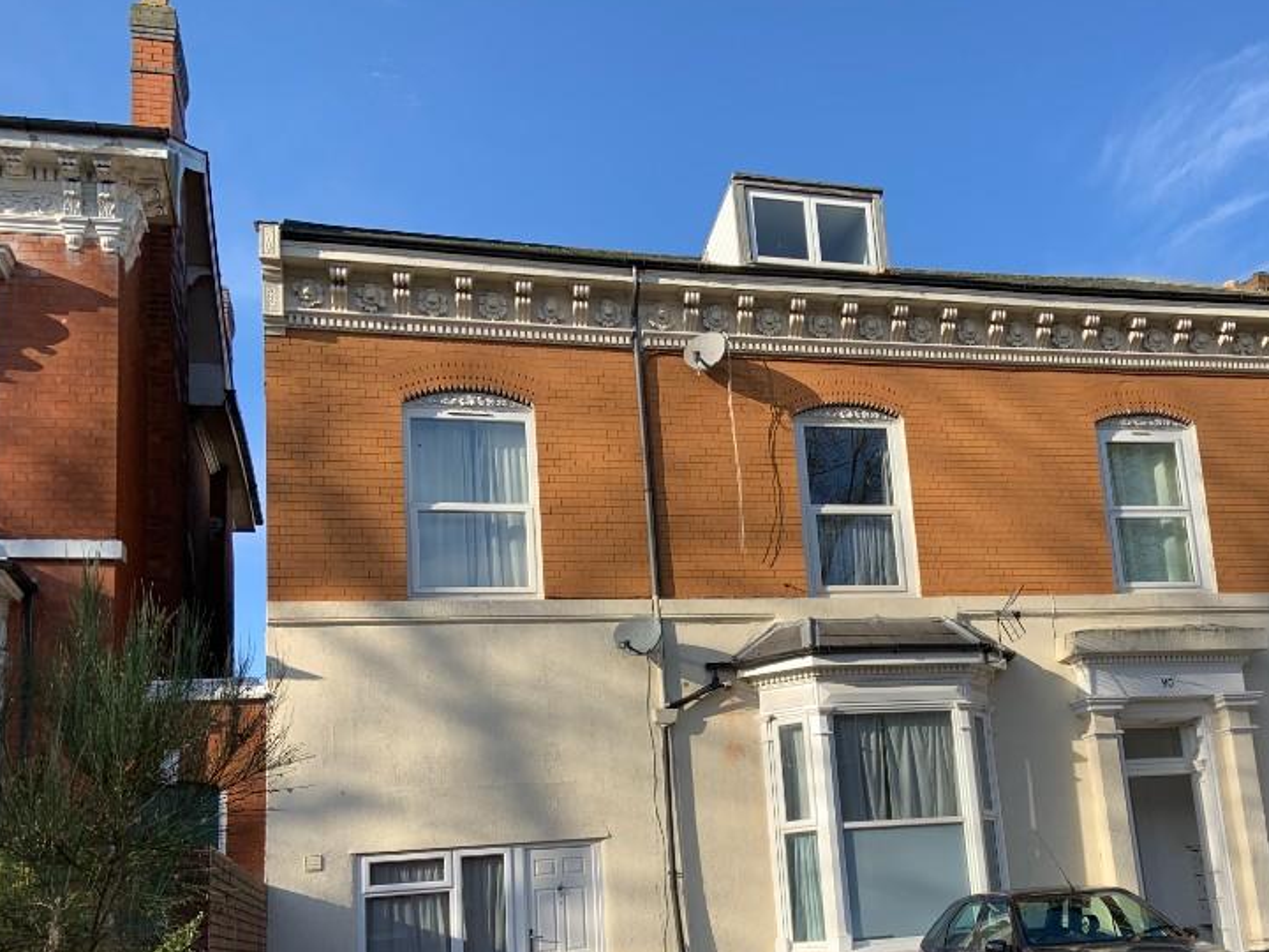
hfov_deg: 49.6
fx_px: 1356
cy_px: 656
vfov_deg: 38.1
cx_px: 802
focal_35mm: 37
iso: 25
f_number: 1.8
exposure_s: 1/1088
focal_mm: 4.25
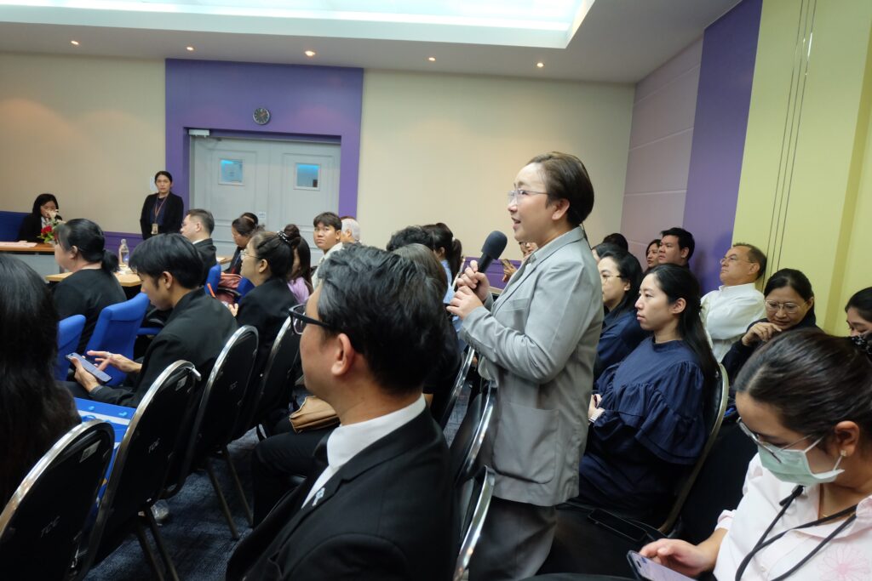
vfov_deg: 53.1
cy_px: 290
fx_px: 581
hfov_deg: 73.7
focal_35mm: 24
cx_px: 436
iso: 1600
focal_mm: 16
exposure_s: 1/60
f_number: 4
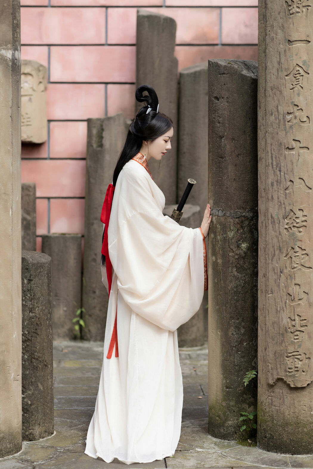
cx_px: 156
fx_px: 1121
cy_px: 234
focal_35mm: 86
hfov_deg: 15.9
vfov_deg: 23.6
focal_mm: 85
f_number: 2.2
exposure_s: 1/800
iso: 400
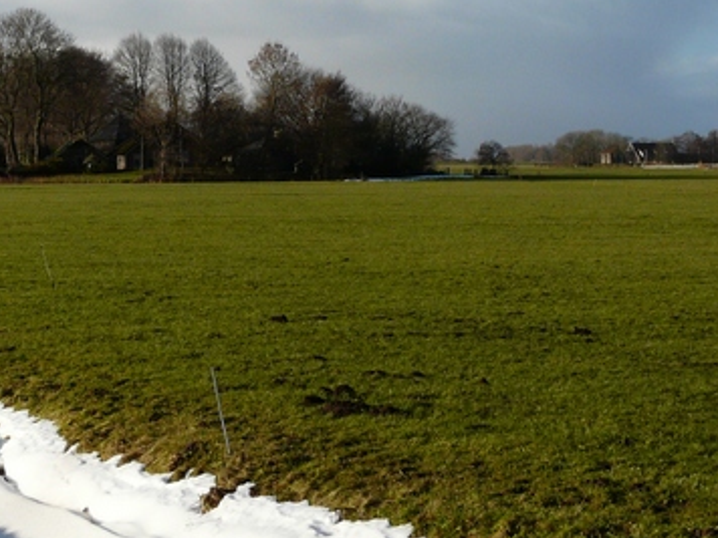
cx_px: 298
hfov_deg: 19.8
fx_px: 2053
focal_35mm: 99
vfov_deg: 14.9
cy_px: 177
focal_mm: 7.2
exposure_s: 1/500
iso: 100
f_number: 6.3
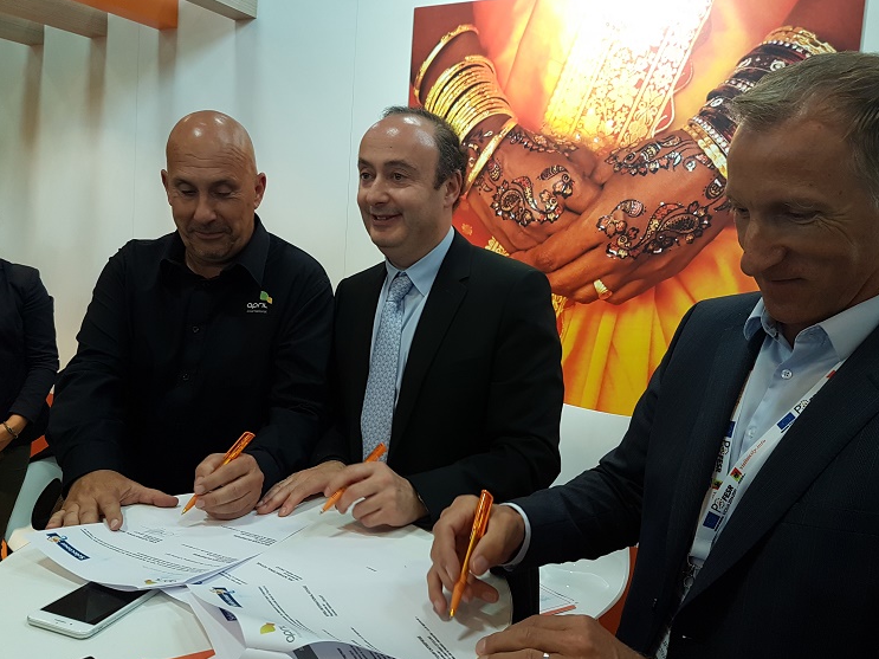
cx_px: 468
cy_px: 317
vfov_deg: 49.7
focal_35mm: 28
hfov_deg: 63.4
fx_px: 711
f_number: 1.7
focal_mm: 4.2
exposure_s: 1/50
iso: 100
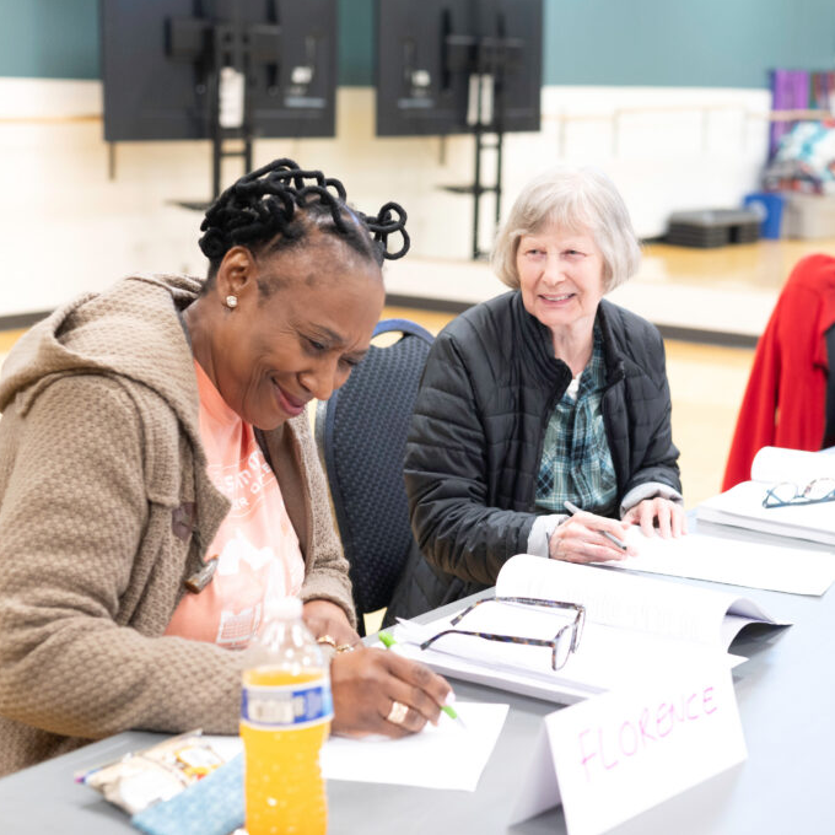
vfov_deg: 26.9
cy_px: 416
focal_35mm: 64
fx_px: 1747
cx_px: 535
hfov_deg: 26.8
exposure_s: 1/100
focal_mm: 50
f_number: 3.2
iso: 1250
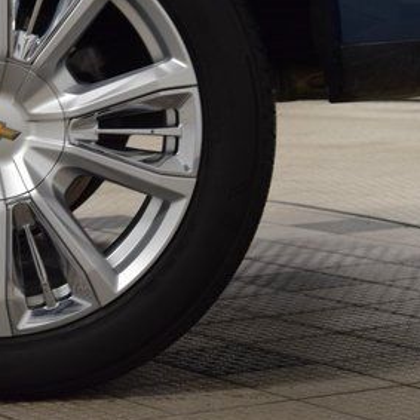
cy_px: 114
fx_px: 2059
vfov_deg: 11.6
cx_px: 10
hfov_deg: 11.5
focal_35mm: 150
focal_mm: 52
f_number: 7.1
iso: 1600
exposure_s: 1/60
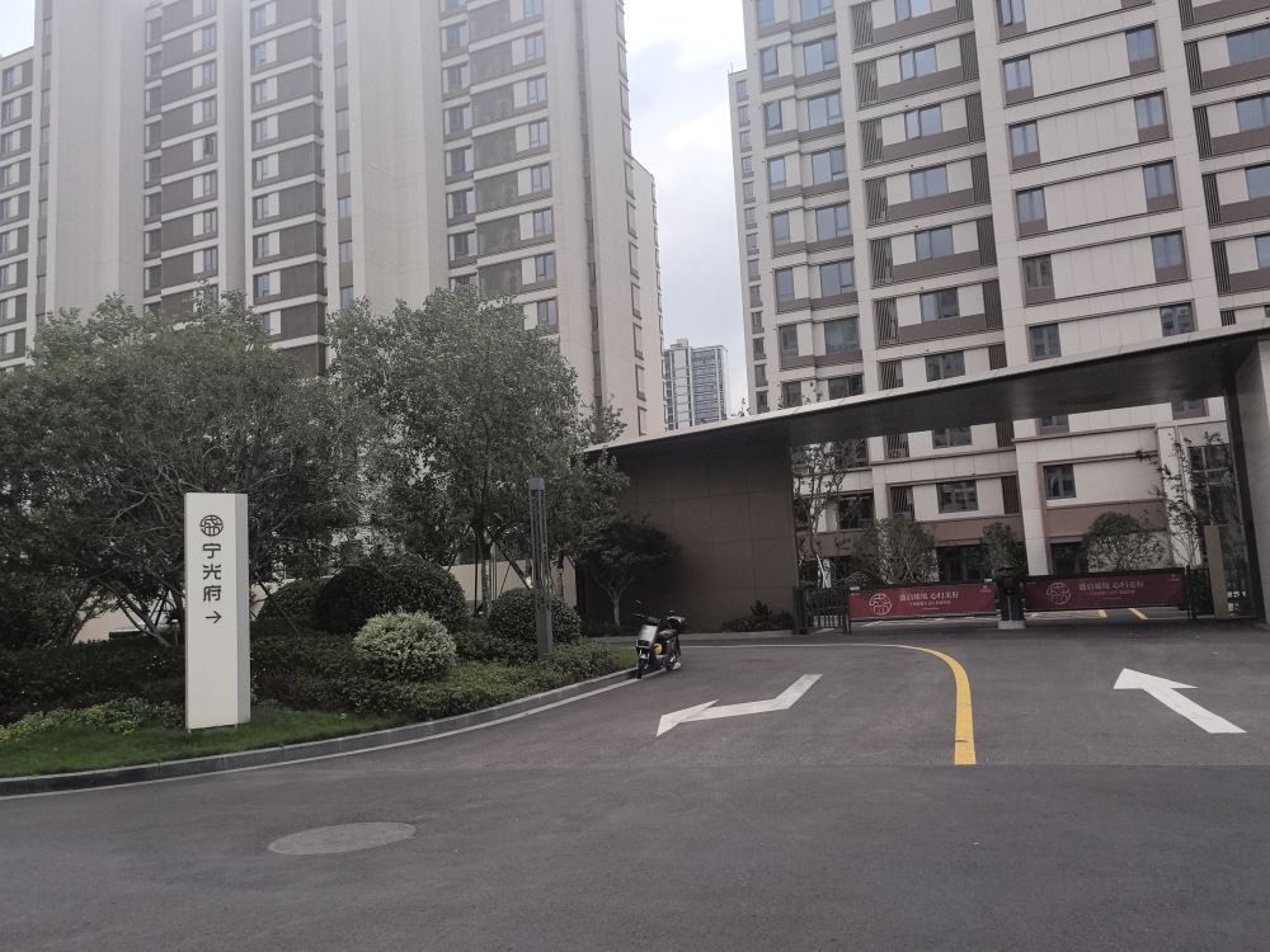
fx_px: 991
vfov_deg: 51.4
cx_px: 635
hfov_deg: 65.3
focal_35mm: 27
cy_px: 476
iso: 50
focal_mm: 5.75
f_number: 2
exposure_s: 1/3185
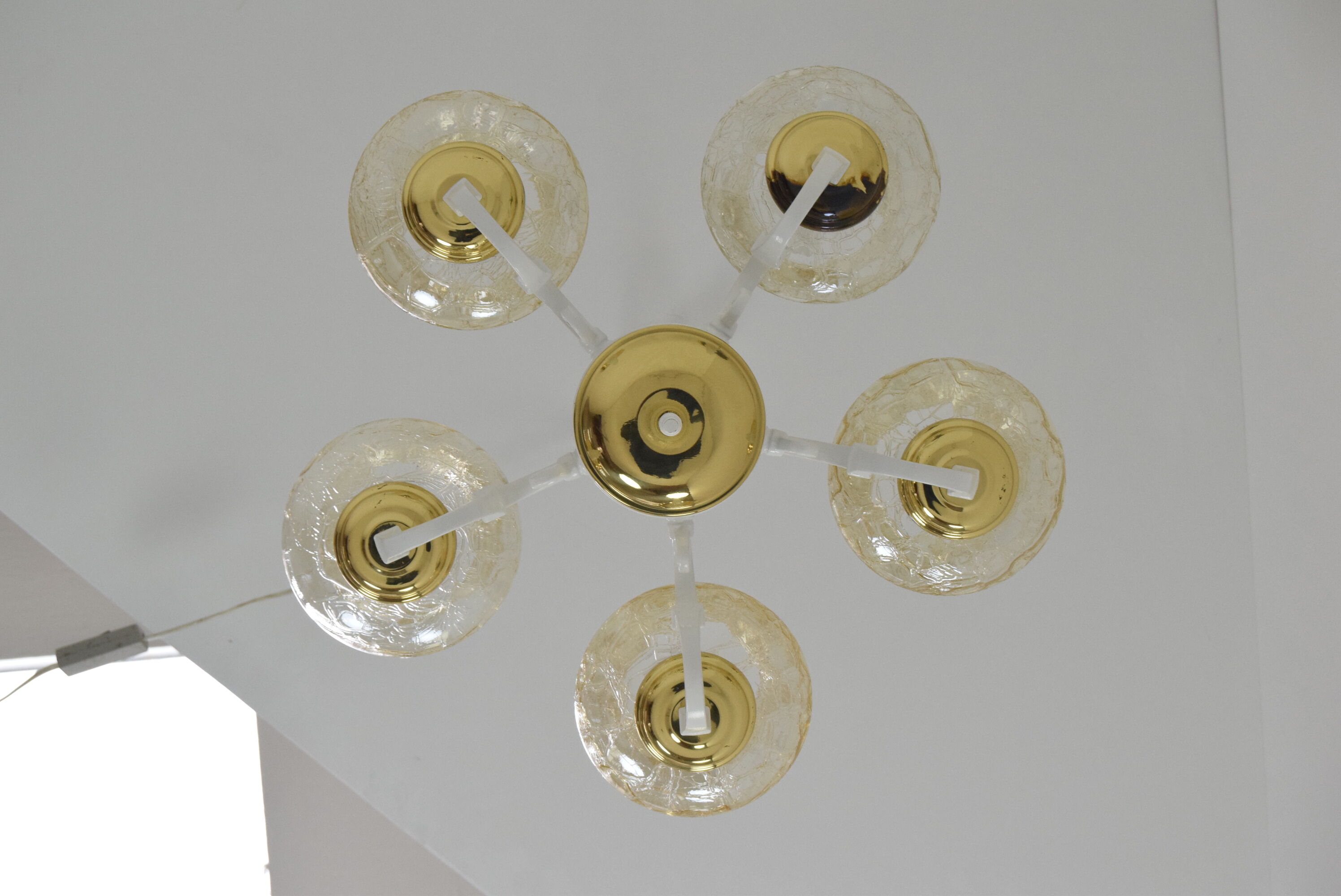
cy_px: 448
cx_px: 670
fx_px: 2348
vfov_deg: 21.6
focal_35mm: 63
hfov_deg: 31.9
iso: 1600
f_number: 8
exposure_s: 1/250
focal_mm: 42
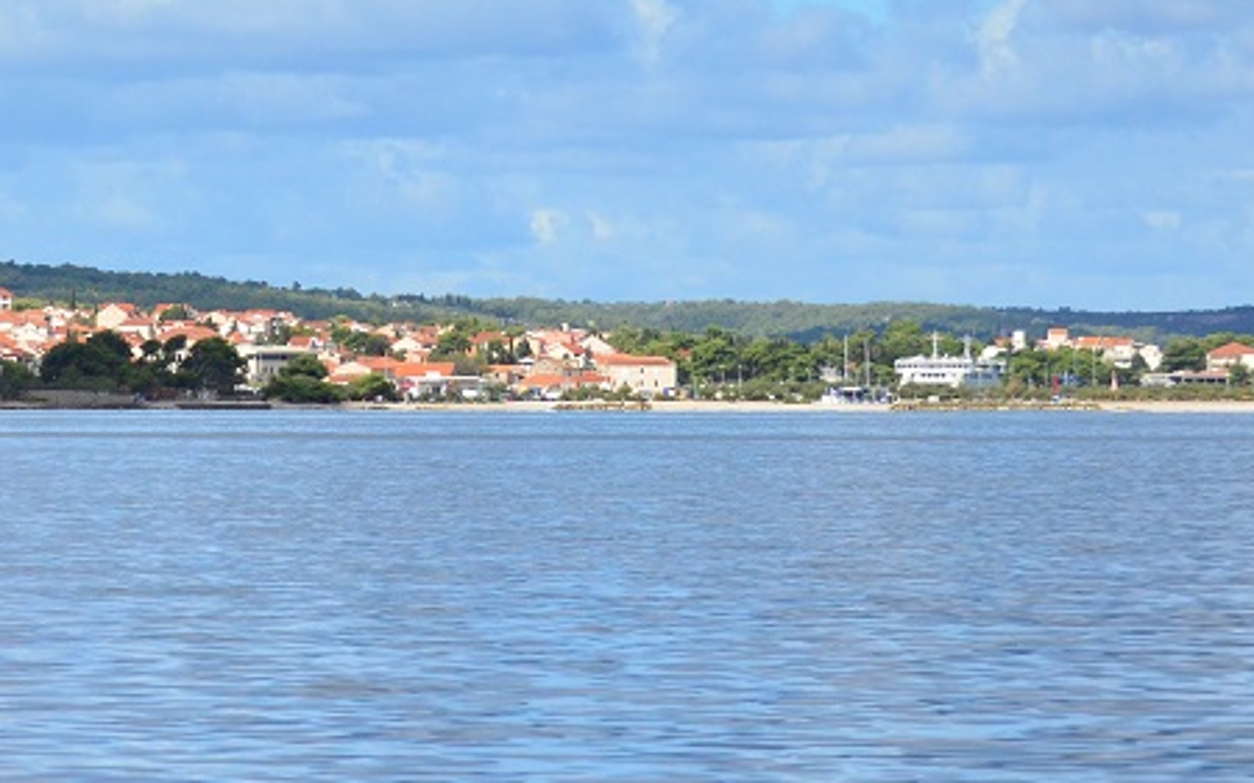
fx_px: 10660
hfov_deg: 6.7
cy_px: 307
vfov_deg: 4.2
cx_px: 123
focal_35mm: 312
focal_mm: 92
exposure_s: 1/8000
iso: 900
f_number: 4.5
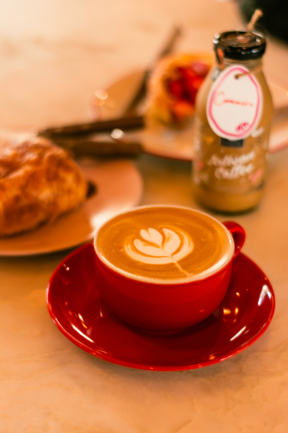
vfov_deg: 27.0
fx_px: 900
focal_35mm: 75
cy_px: 216
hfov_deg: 18.2
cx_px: 144
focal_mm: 50
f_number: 1.8
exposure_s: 1/100
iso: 200
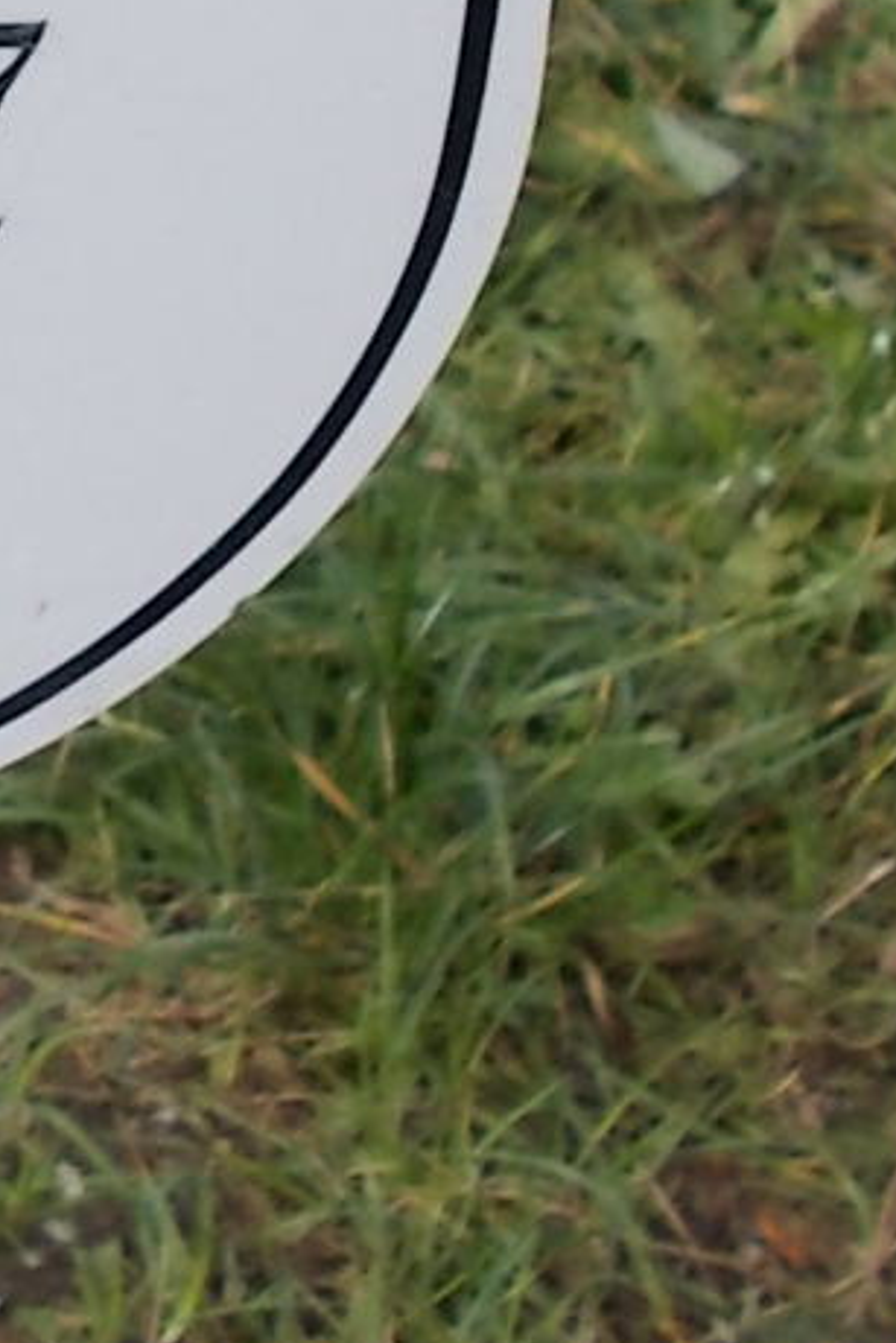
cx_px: -846
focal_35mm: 94
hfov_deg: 12.9
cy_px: 79
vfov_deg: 21.1
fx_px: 3506
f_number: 3.2
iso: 80
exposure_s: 1/400
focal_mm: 4.6
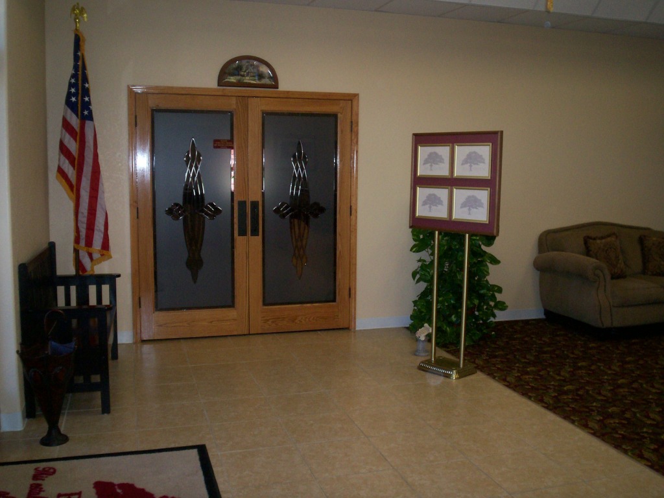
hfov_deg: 51.4
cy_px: 249
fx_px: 691
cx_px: 332
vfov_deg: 39.7
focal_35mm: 36
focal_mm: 5.9
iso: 140
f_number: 4.5
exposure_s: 1/64
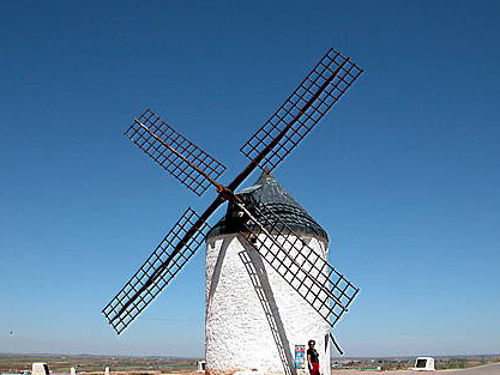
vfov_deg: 34.3
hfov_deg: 44.8
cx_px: 237
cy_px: 211
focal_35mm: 42
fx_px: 607
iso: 100
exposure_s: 1/518
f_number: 7.1
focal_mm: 8.9
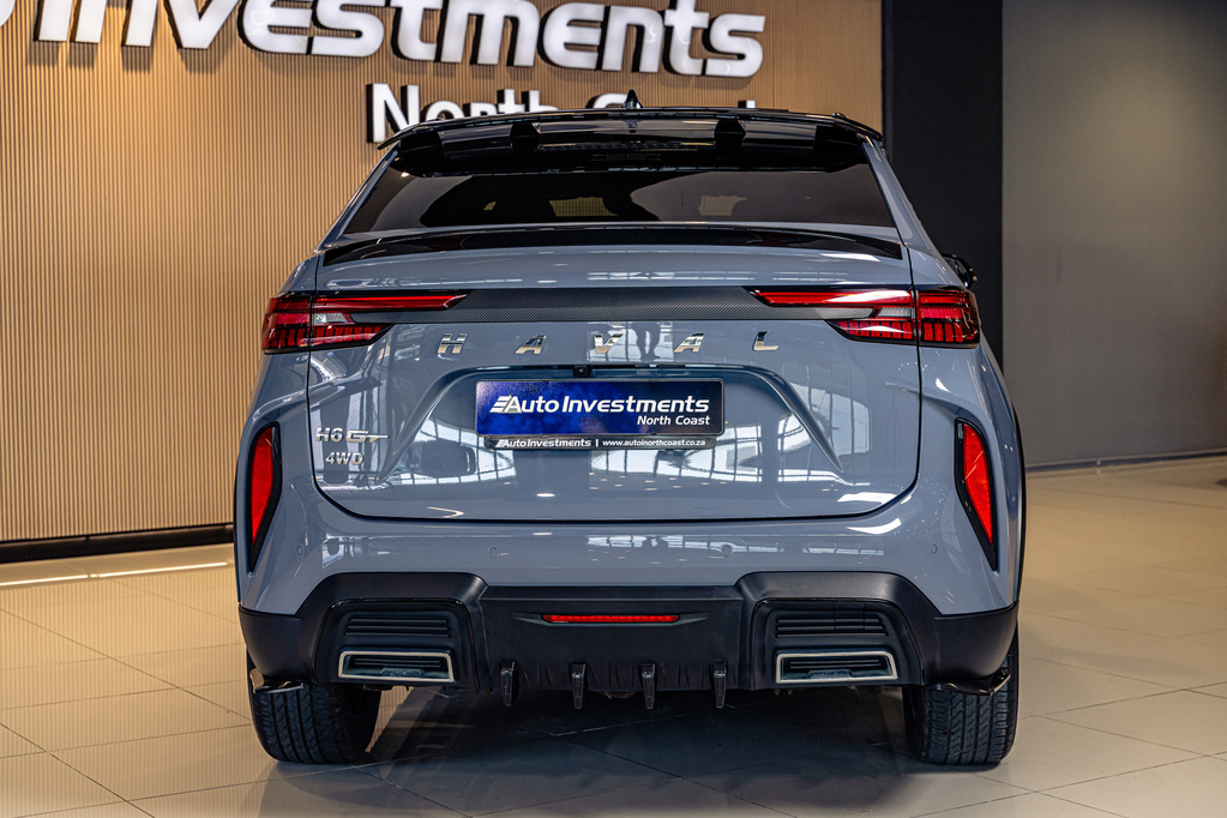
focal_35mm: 58
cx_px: 614
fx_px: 1977
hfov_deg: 34.5
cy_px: 409
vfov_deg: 23.4
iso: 500
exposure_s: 1/200
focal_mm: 58
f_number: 5
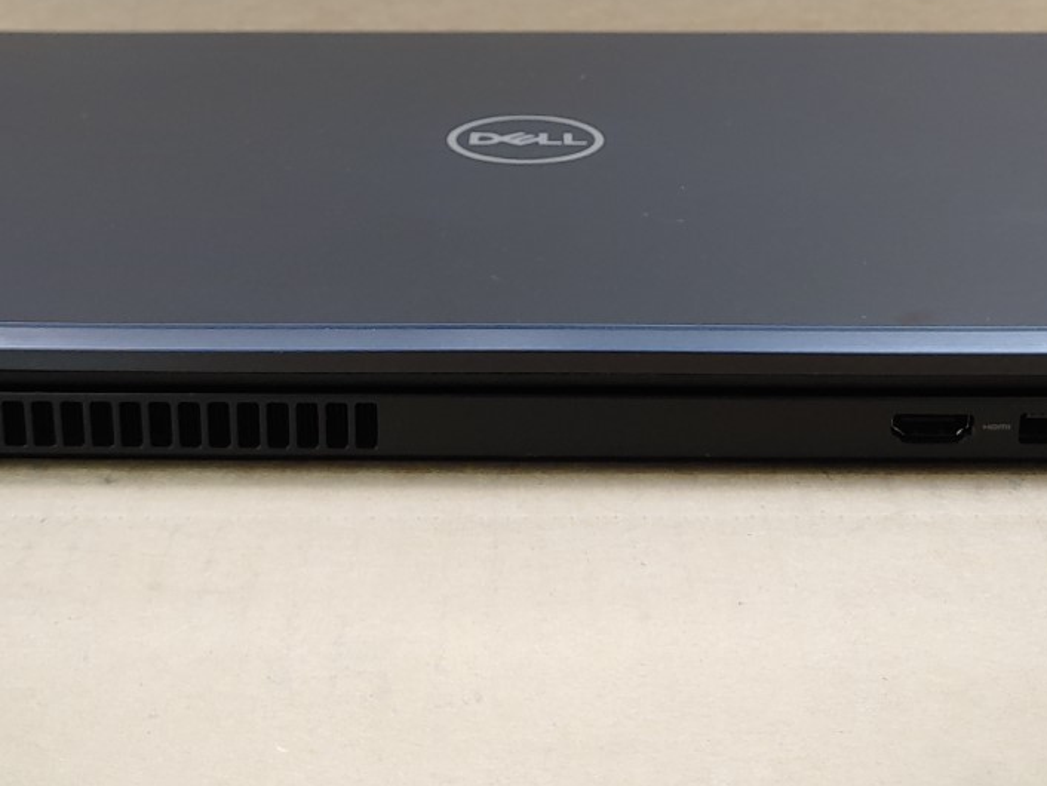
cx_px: 522
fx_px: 1604
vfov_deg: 26.6
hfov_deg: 36.2
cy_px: 70
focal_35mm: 53
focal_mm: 4.36
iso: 100
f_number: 1.8
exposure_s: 1/120
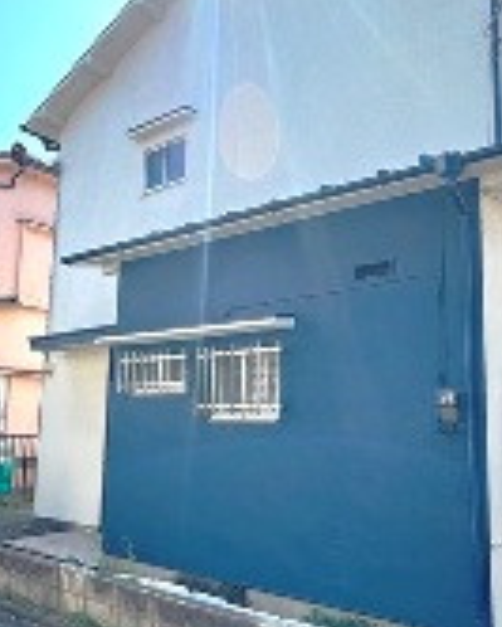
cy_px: 347
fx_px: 612
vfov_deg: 54.1
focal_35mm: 33
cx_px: 260
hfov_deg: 44.6
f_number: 2.2
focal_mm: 2.22
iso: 40
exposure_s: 1/812
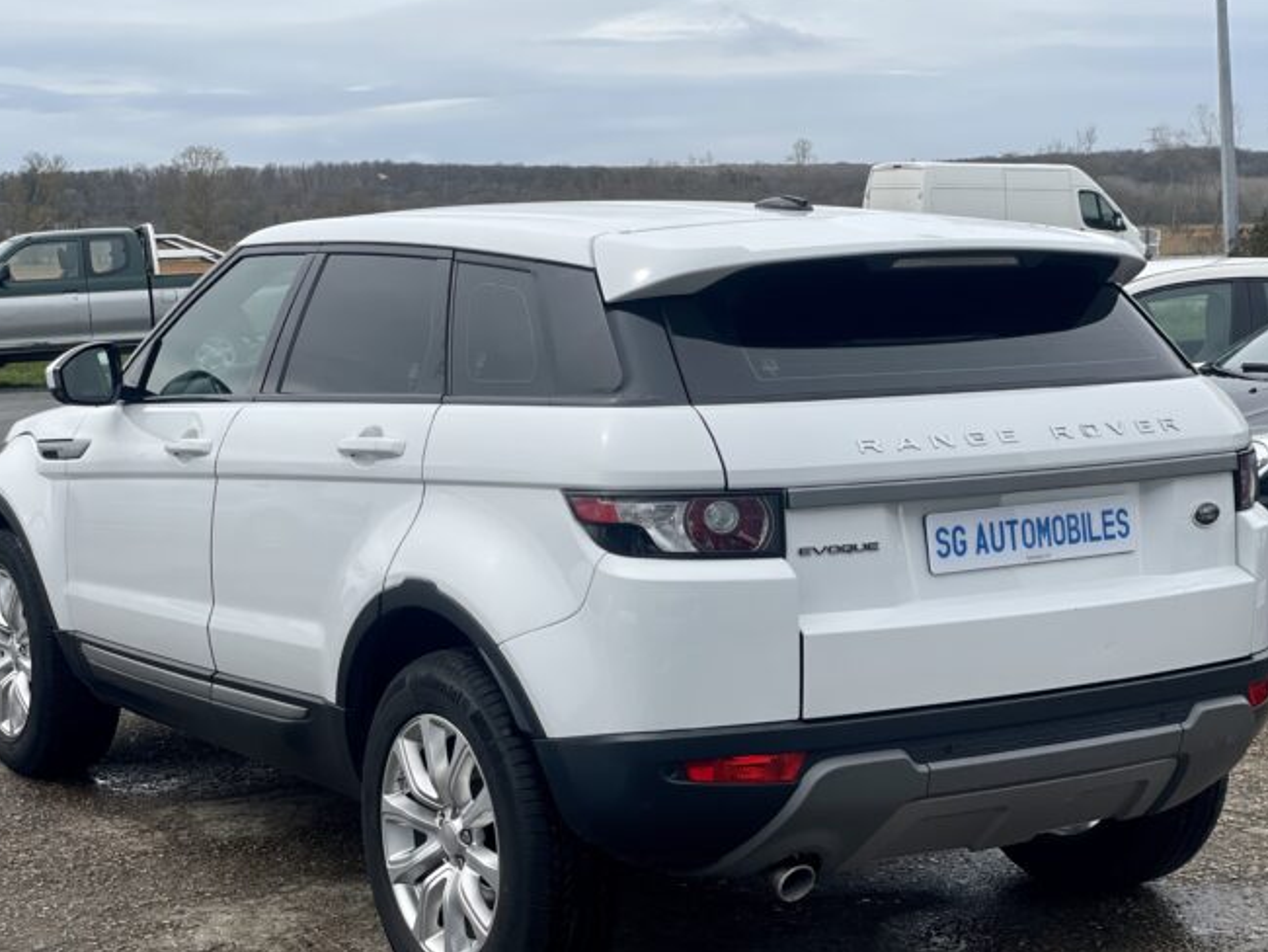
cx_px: 593
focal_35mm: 64
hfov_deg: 30.2
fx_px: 2345
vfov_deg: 22.9
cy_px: 509
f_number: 2
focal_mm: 6
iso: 32
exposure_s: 1/1916
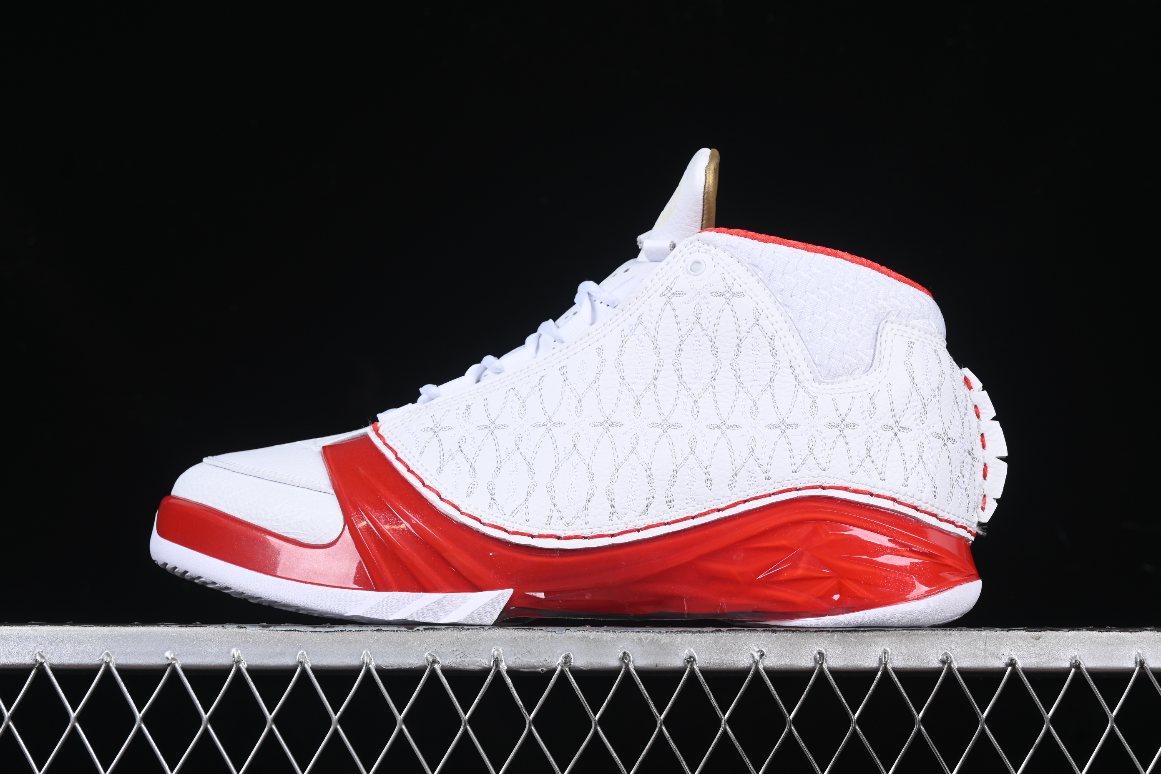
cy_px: 387
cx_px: 580
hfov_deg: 27.0
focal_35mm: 75
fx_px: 2419
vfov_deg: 18.2
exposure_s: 1/80
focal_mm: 50
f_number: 8
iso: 160
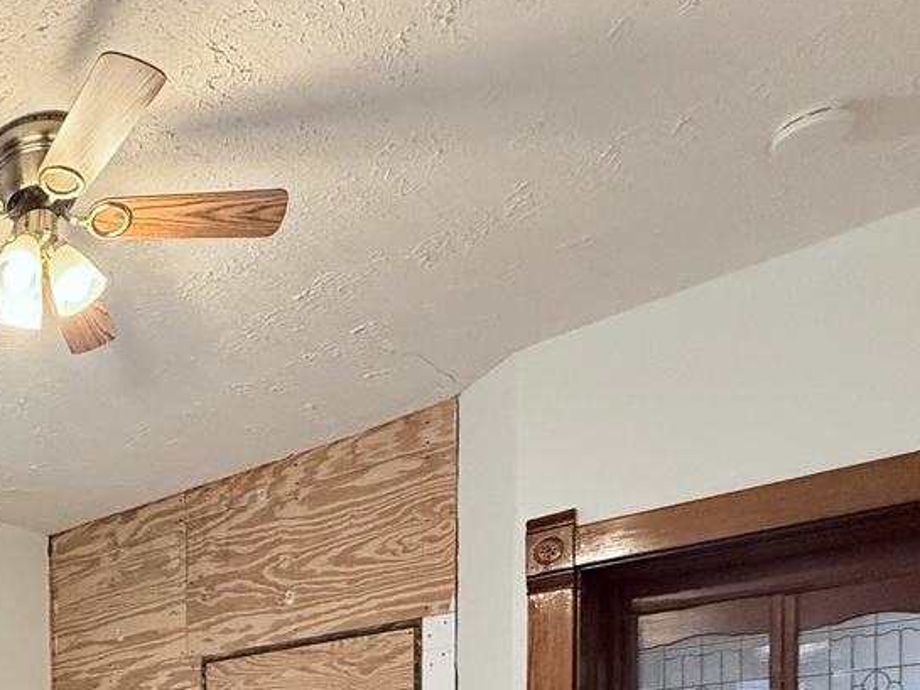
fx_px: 984
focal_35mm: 37
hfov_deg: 39.2
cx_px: -133
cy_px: 874
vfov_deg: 31.0
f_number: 2.2
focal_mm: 2.22
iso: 500
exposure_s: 1/120
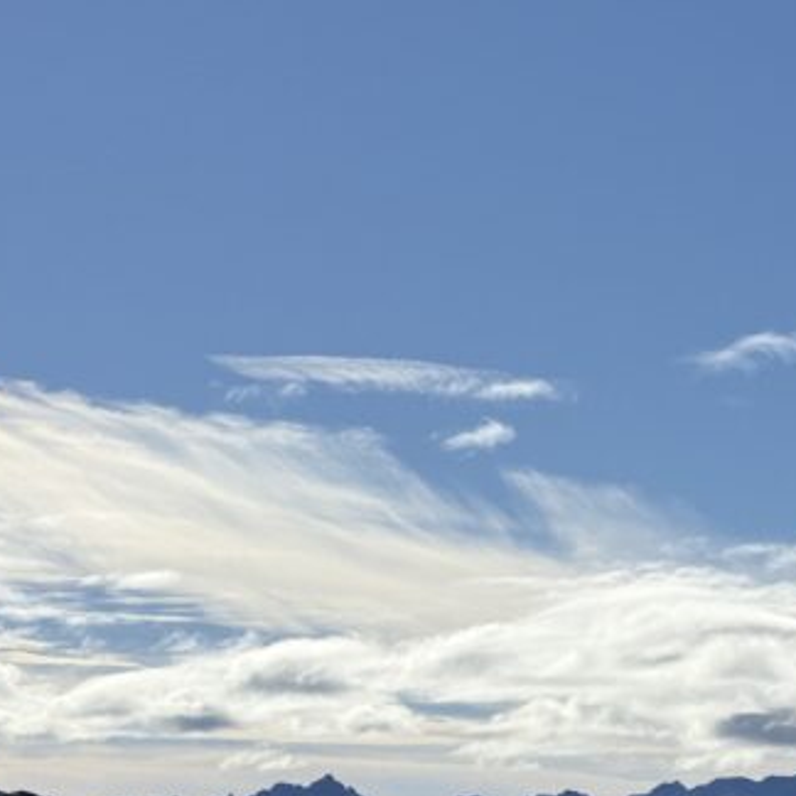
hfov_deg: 12.8
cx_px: 911
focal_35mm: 134
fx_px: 3486
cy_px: 744
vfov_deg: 12.9
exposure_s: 1/13333
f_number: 1.78
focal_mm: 6.76
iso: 50
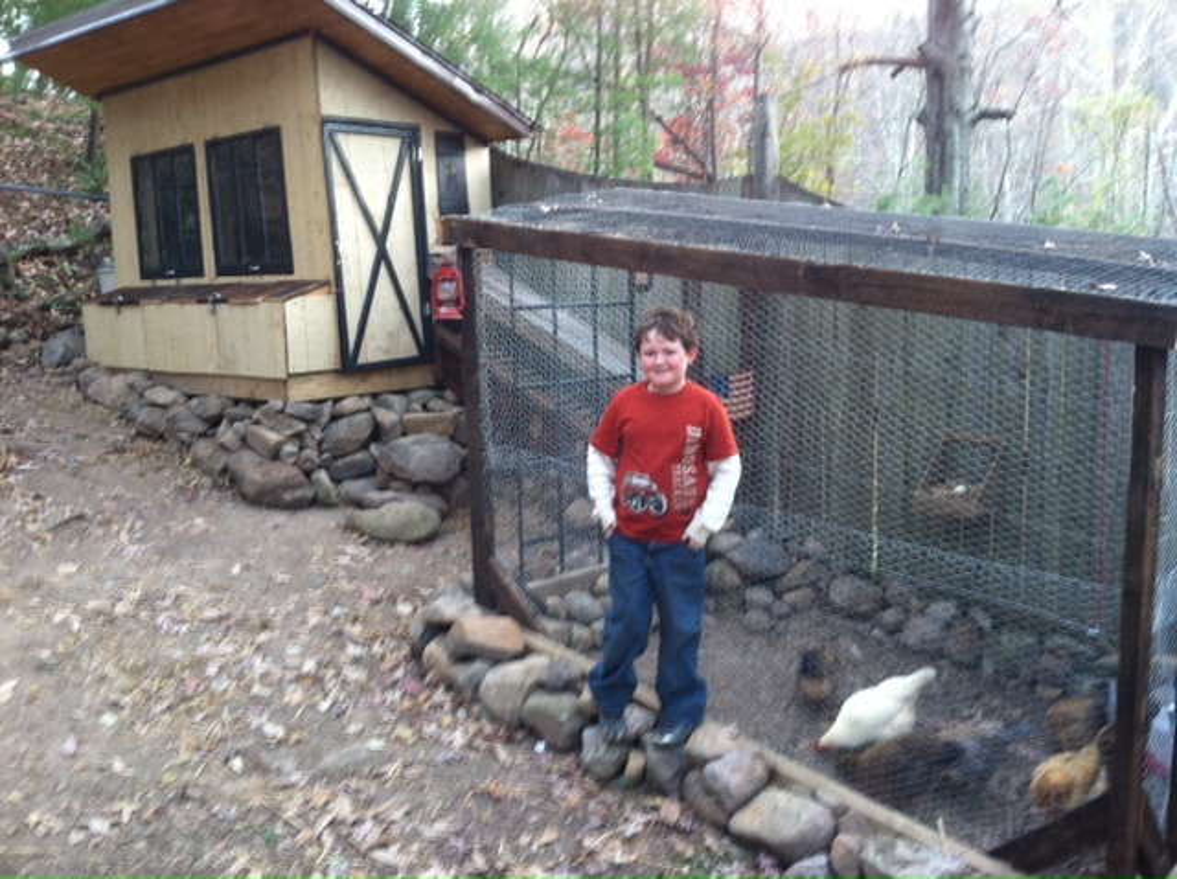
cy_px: 440
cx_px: 588
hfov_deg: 52.7
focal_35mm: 35
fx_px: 1188
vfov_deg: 40.6
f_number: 2.8
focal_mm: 3.85
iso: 80
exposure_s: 1/17
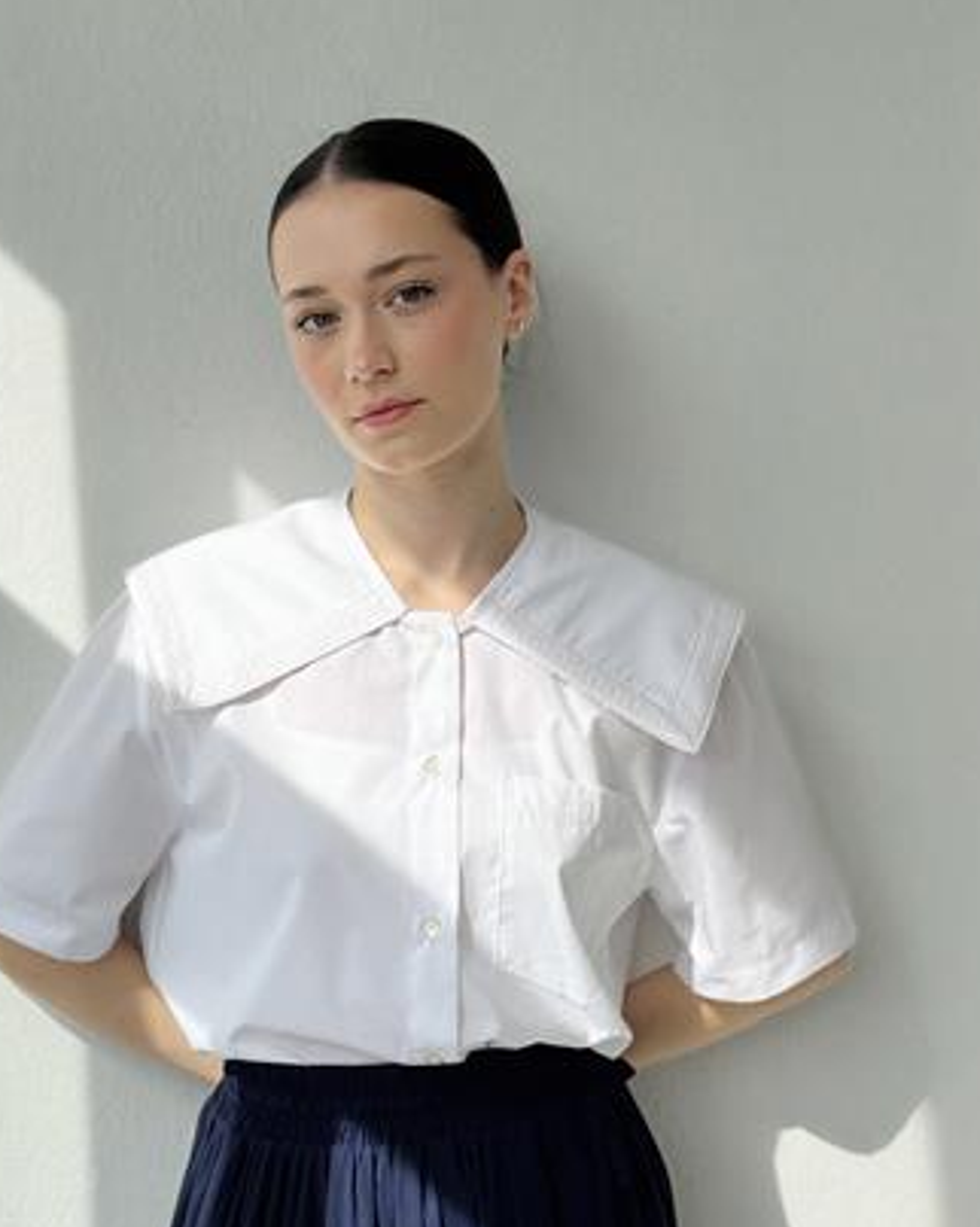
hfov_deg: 24.6
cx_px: 417
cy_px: 641
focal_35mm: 62
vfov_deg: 30.5
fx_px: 2250
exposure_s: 1/2717
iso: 64
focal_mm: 6.76
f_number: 1.78
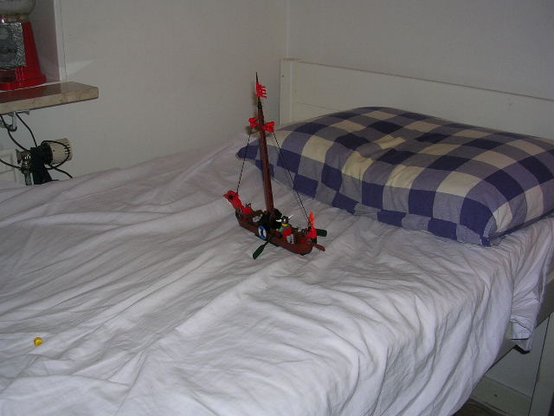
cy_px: 208
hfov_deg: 49.0
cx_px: 277
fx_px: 608
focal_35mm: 38
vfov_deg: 37.7
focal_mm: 5.8
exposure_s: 1/60.1
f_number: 2.8
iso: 50
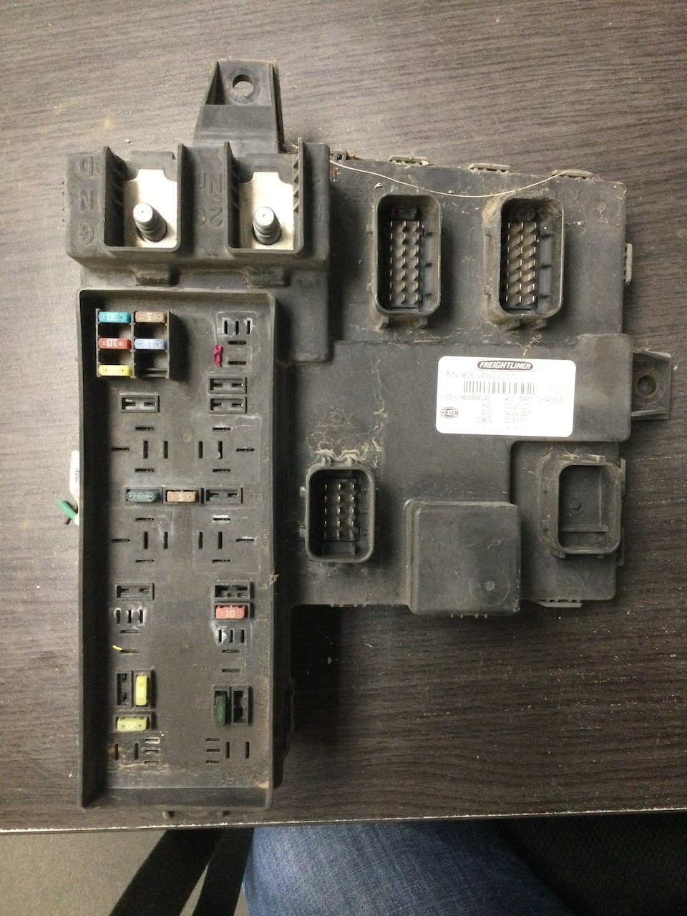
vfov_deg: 58.4
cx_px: 344
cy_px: 458
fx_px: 820
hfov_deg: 45.4
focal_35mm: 31
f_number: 2.4
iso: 200
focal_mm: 3.3
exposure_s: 1/20
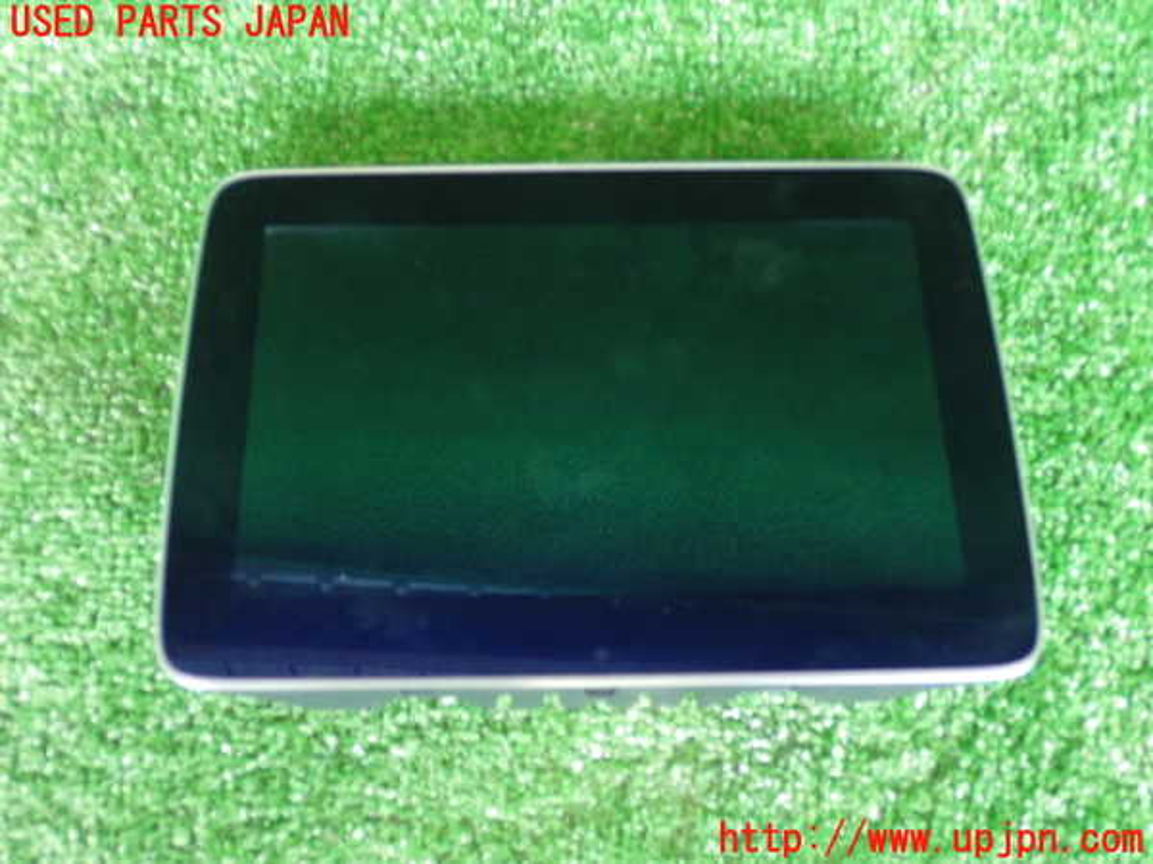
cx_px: 576
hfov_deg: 49.0
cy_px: 432
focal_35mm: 38
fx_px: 1266
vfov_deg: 37.7
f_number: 2.7
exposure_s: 1/13
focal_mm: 6.83
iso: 800
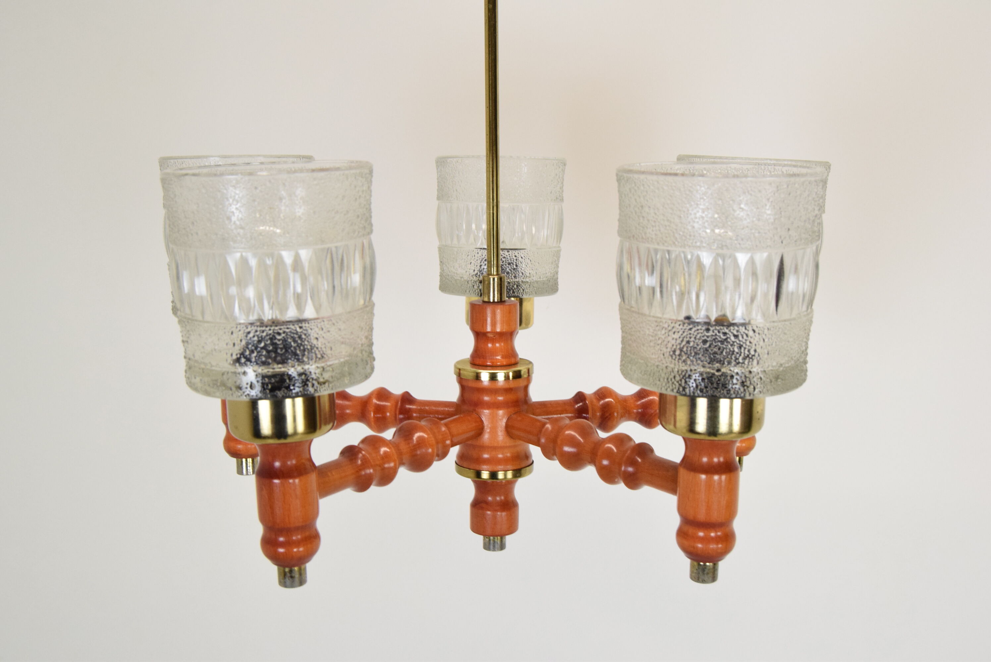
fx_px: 1074
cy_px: 331
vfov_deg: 34.3
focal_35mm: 39
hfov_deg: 49.5
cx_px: 496
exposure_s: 1/200
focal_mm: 26
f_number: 7.1
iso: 1600
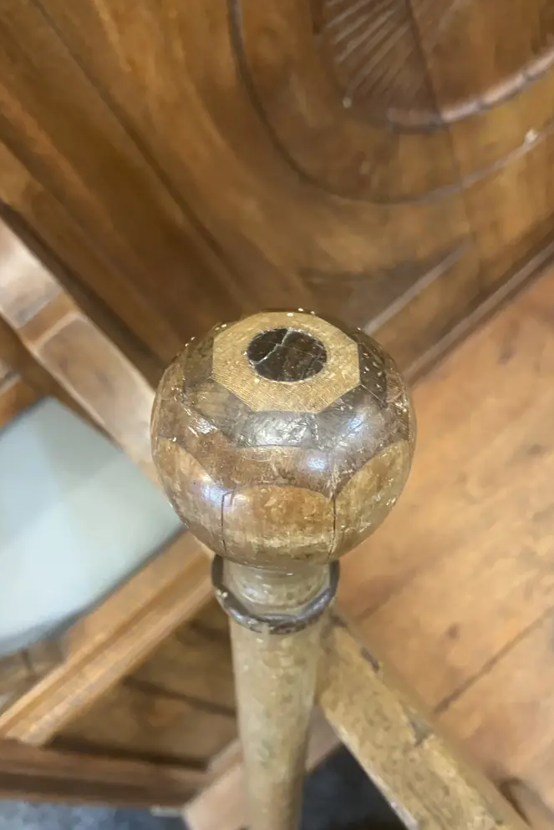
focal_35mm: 30
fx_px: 692
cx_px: 287
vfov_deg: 61.9
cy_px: 403
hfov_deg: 43.6
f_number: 1.8
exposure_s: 1/33
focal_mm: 3.99
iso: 400
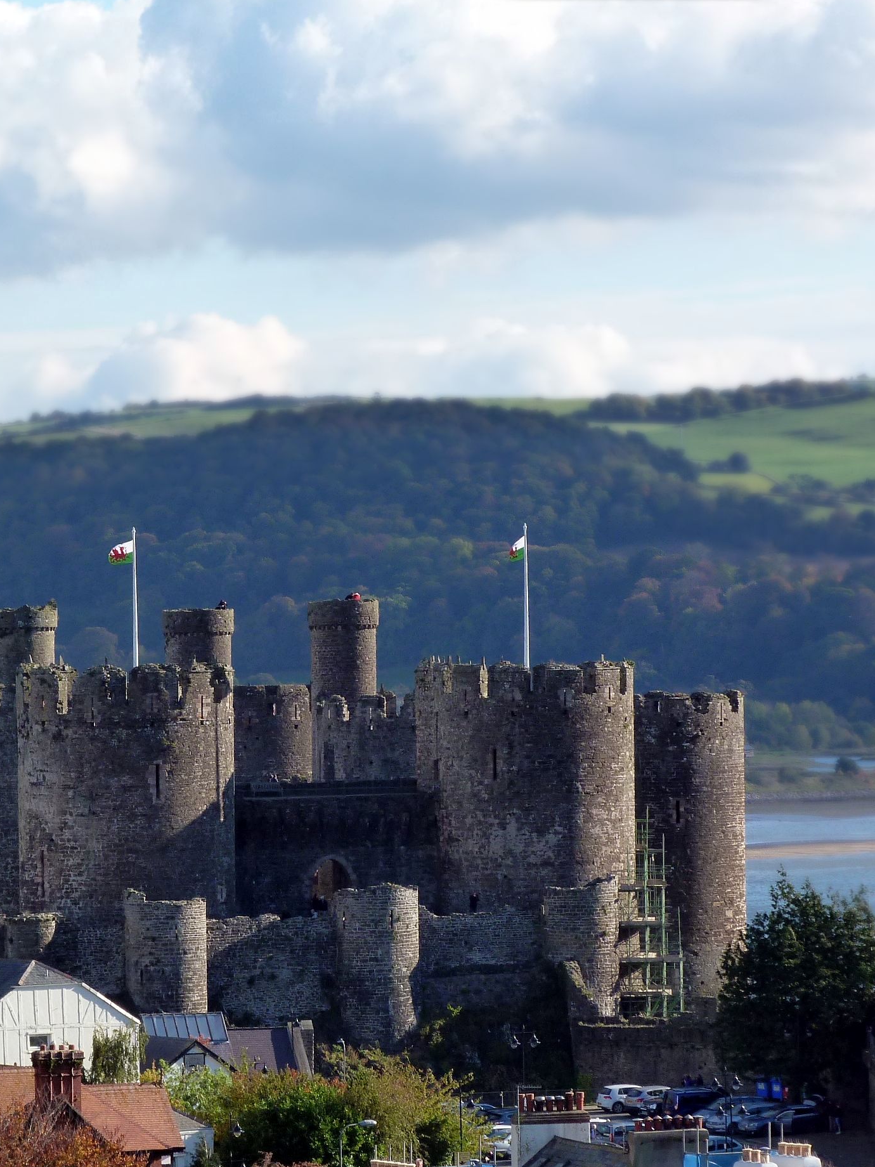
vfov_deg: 8.8
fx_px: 7549
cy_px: 606
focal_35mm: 224
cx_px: 186
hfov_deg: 6.6
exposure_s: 1/250
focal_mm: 29
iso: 125
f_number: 5.6
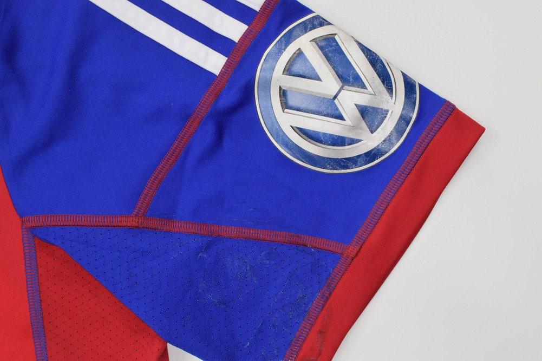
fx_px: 768
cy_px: 180
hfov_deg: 38.9
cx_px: 271
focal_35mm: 51
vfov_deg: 26.5
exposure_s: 1/60
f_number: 11
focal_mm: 34
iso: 400
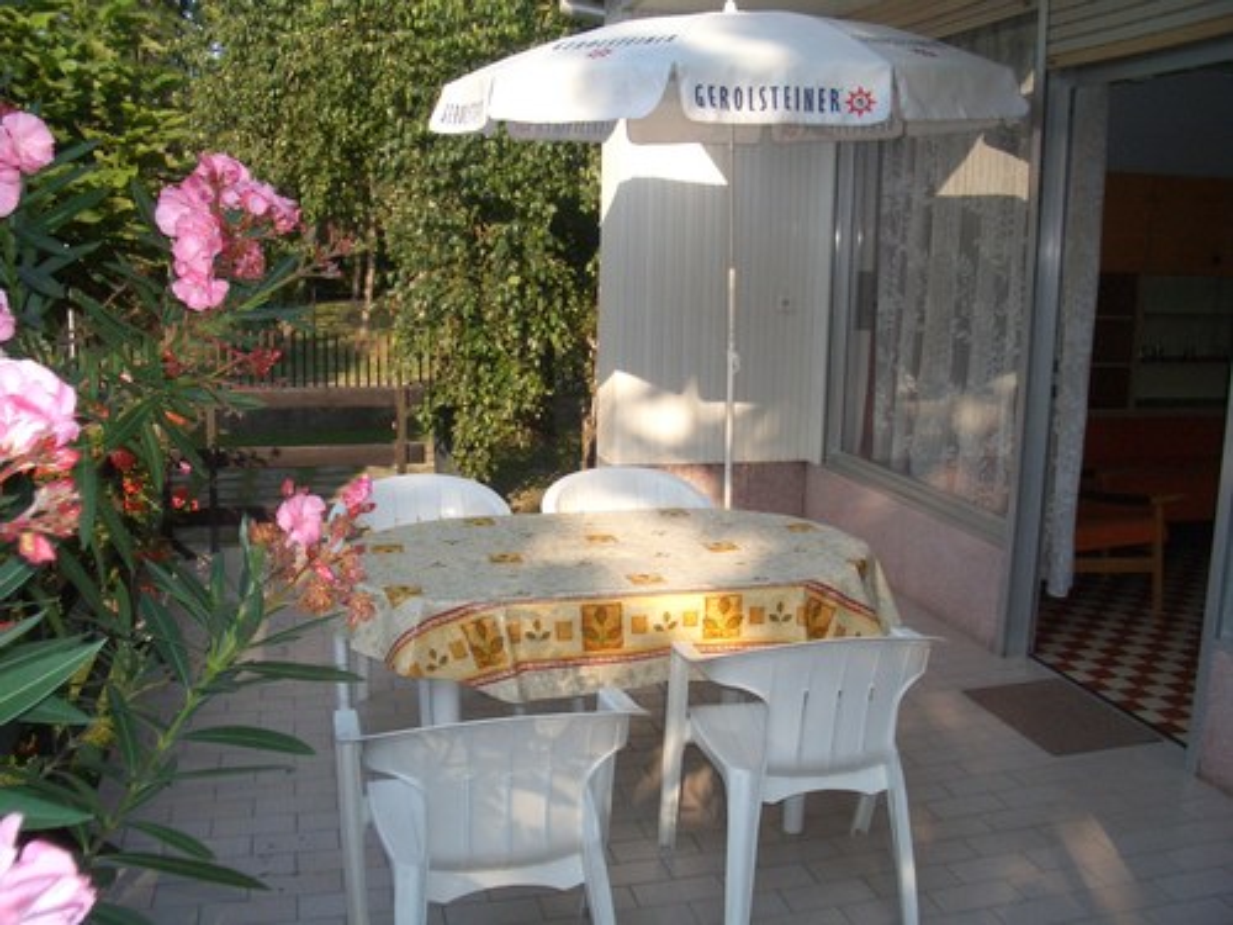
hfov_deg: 52.6
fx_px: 1247
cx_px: 616
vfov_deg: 40.7
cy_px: 462
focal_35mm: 35
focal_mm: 5.8
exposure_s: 1/640
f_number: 4.3
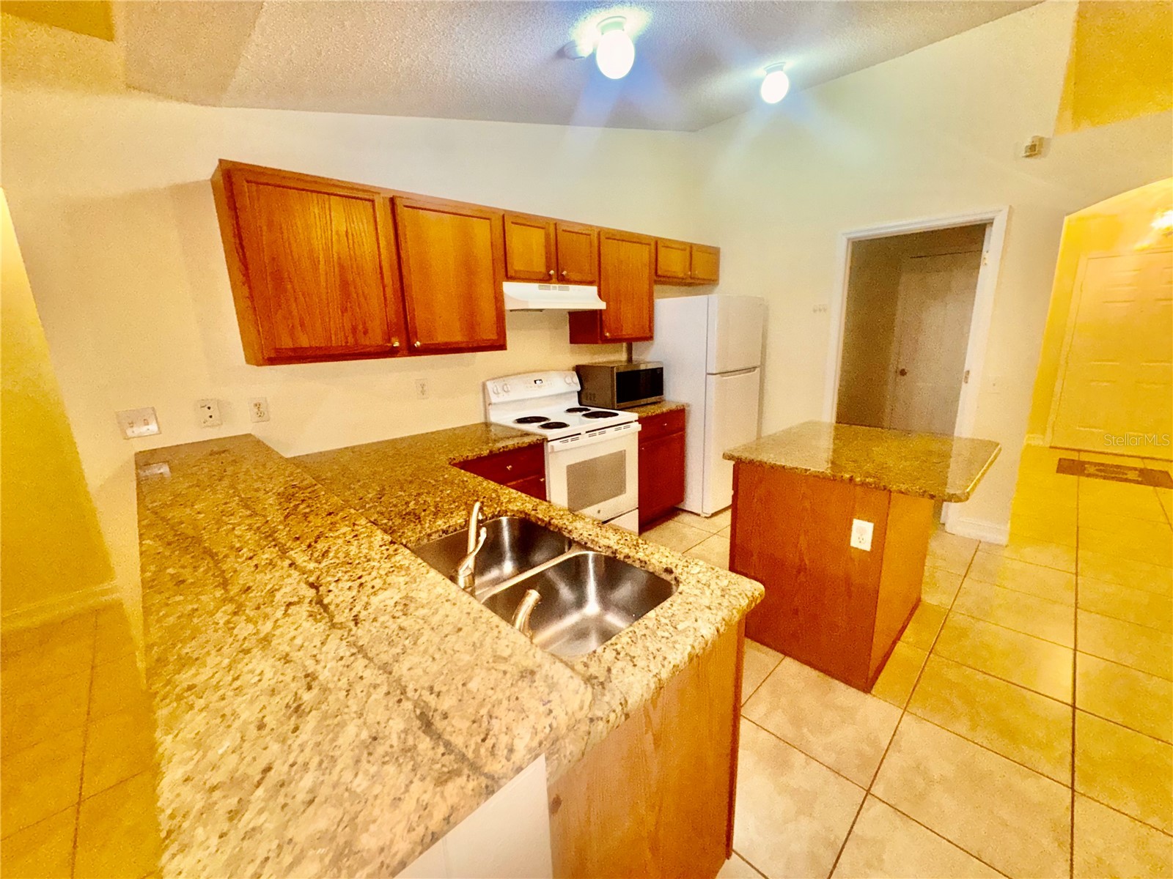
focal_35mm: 14
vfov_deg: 85.7
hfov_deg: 102.1
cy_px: 440
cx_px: 586
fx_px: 474
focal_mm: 2.22
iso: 160
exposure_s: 1/60
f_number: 2.2
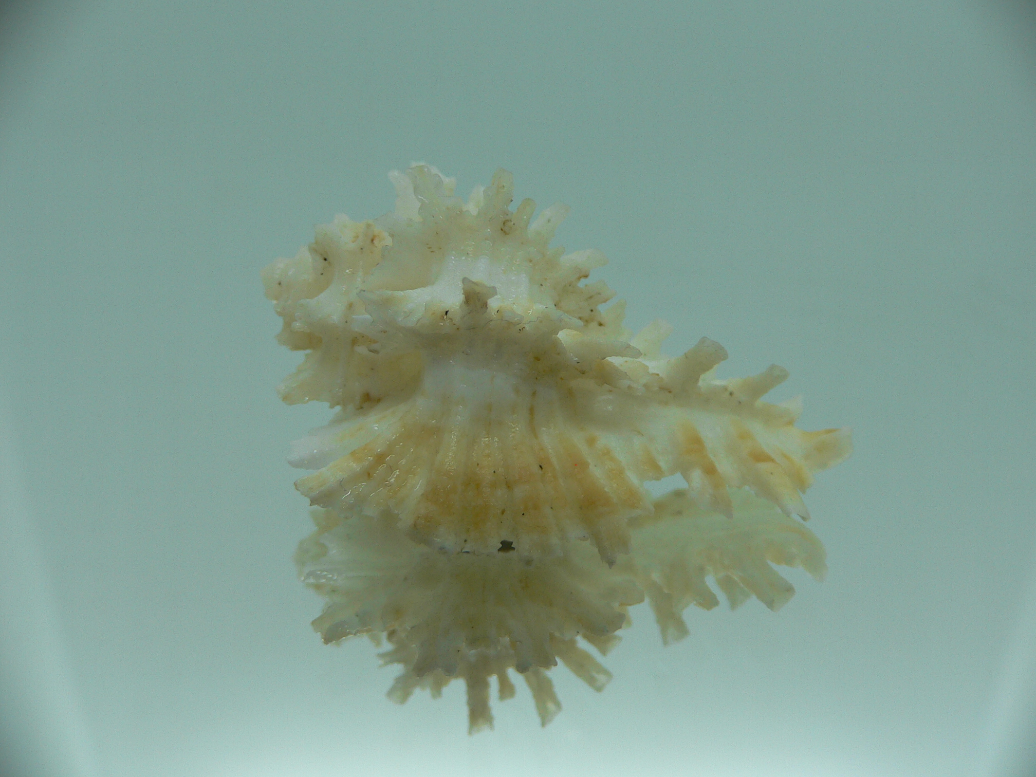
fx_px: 1047
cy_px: 388
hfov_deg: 52.6
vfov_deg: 40.7
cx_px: 518
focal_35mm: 35
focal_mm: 4.6
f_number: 2.8
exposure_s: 1/80
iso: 80
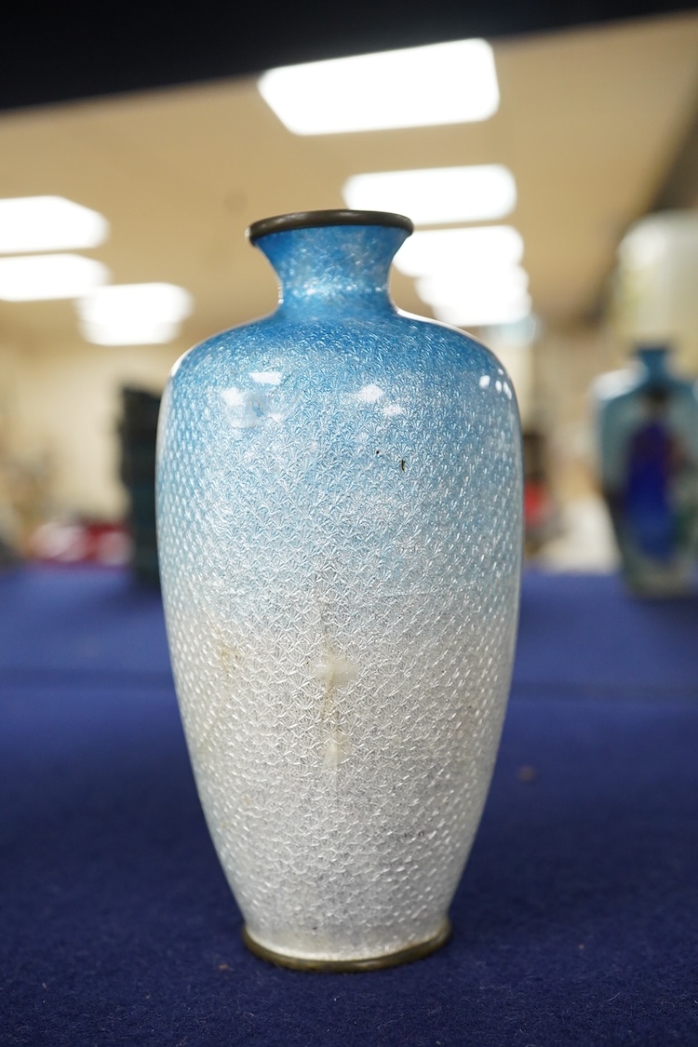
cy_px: 524
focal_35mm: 45
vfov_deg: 43.6
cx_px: 349
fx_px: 1309
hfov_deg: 29.9
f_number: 9
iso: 2000
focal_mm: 30
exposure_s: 1/125
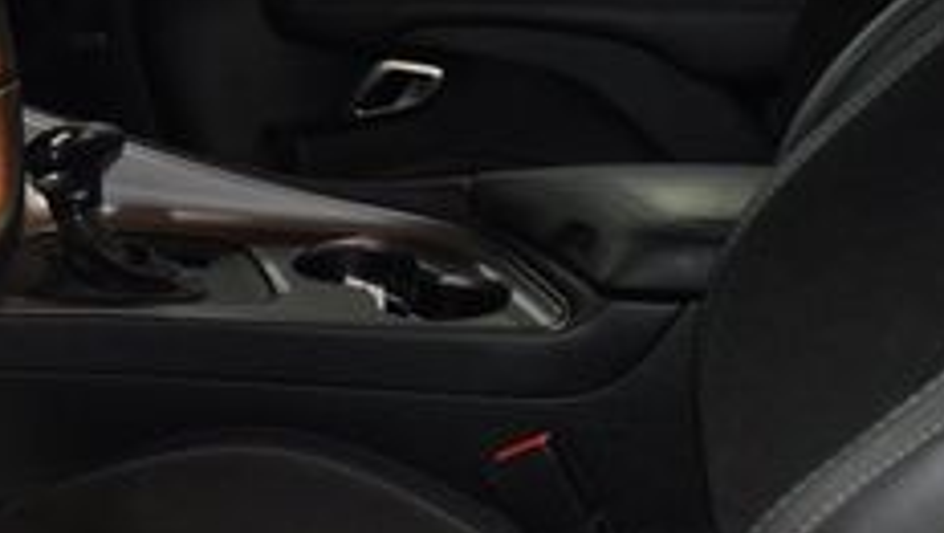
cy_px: 511
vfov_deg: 15.3
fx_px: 1954
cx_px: 24
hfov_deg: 25.9
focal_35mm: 78
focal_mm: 18
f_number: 3.5
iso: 2000
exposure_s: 1/100
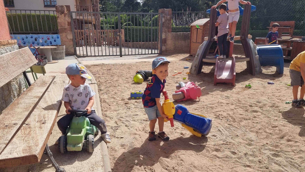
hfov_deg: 67.9
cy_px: 108
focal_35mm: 28
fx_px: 226
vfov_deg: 41.2
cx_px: 150
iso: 50
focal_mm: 6.7
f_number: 1.8
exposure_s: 1/884
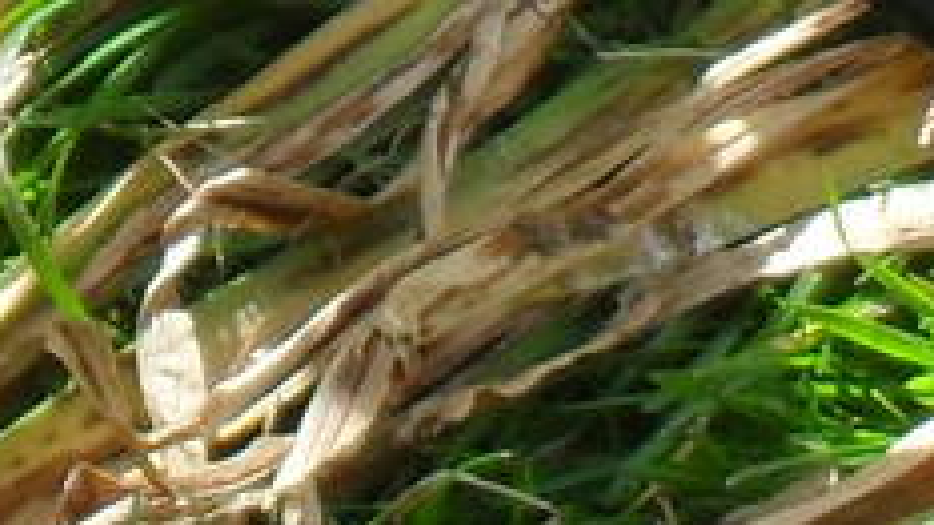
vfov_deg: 1.5
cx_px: -269
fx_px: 19489
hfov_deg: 2.7
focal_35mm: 787
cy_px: -1154
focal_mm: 18.9
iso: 100
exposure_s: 1/180
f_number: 5.8
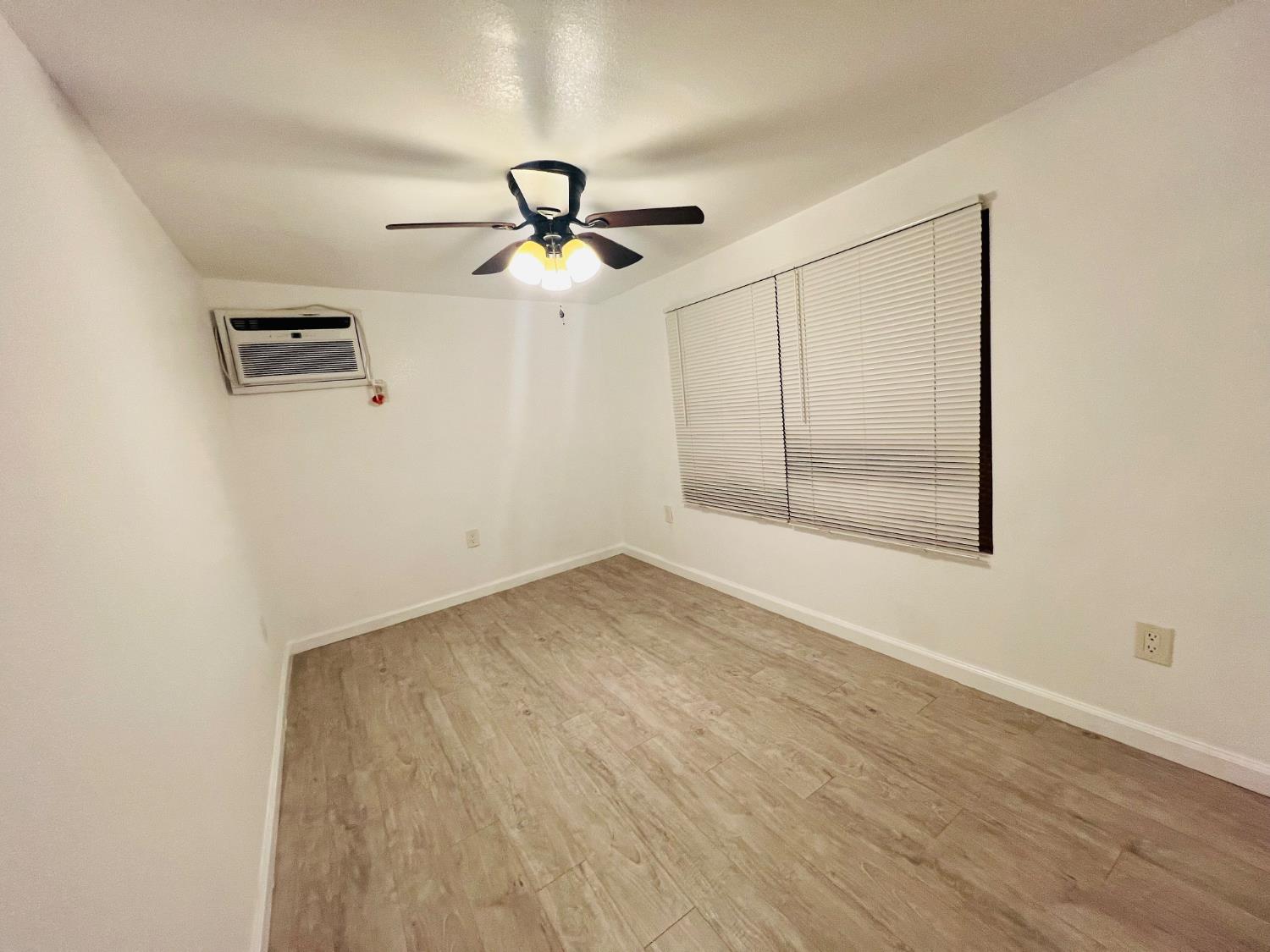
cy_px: 476
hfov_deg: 106.2
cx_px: 635
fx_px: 477
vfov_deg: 89.9
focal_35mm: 13
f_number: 1.8
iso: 160
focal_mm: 1.57
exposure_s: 1/120
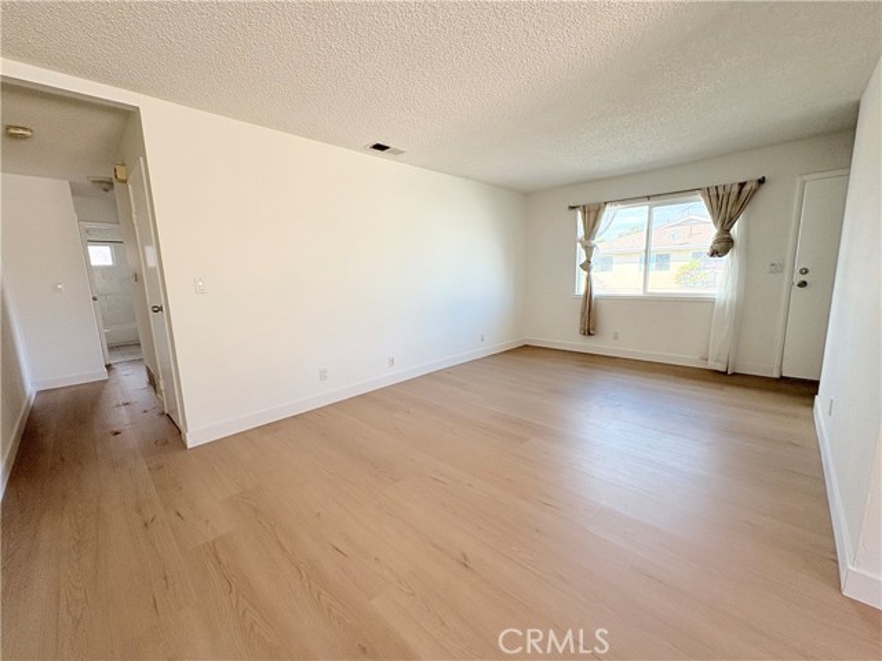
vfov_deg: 85.7
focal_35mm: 14
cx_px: 441
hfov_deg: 102.1
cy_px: 330
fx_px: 357
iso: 100
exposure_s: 1/129
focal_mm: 2.22
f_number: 2.2
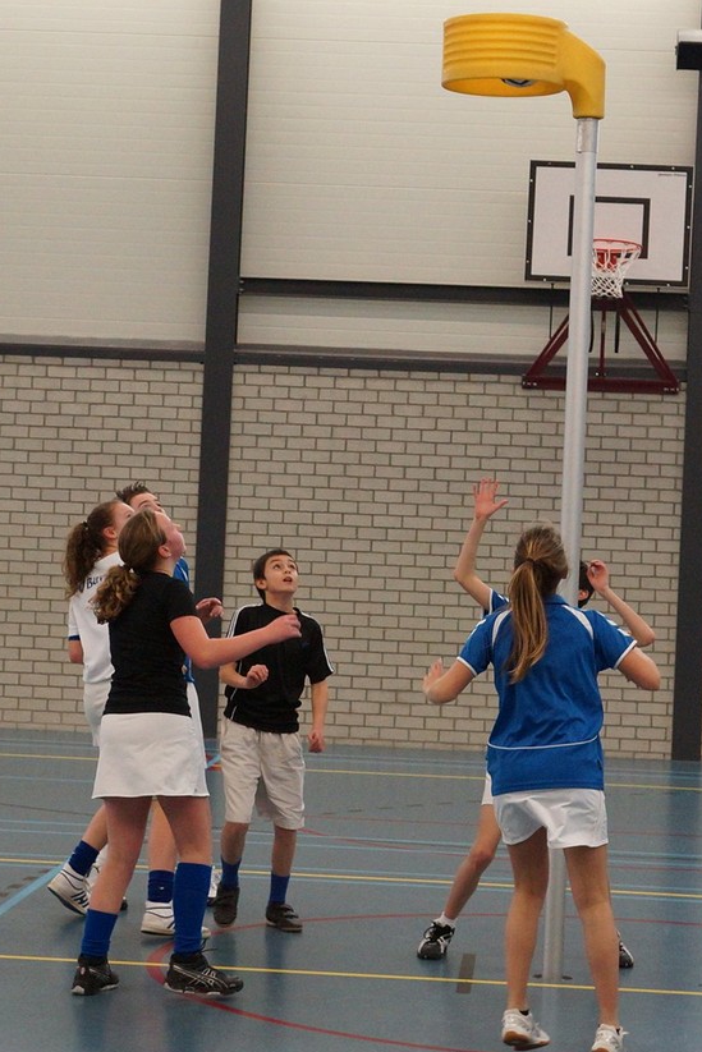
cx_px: 375
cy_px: 447
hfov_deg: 24.2
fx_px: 1637
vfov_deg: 35.6
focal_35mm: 56
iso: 1250
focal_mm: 30
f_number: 4
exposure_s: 1/200
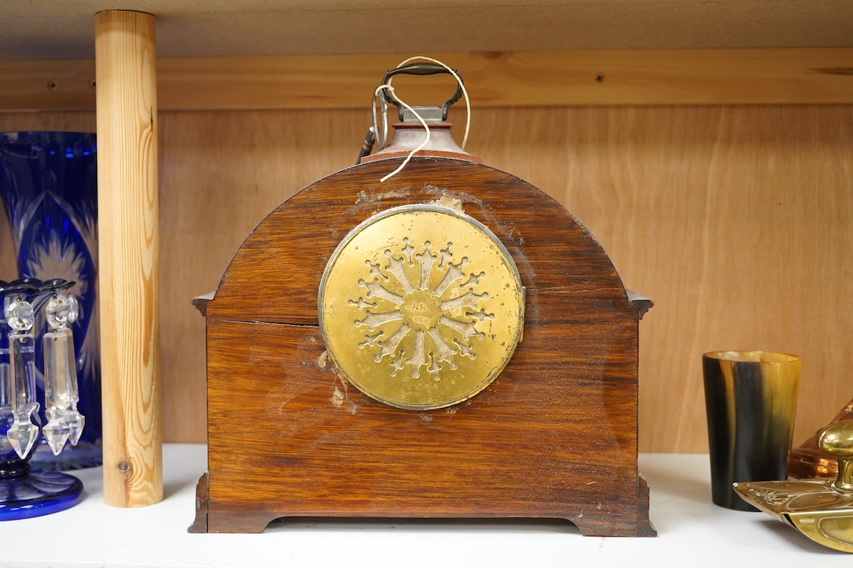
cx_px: 426
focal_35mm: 45
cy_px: 284
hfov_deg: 43.6
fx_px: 1066
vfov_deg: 29.9
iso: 2500
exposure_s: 1/160
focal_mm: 30
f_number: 5
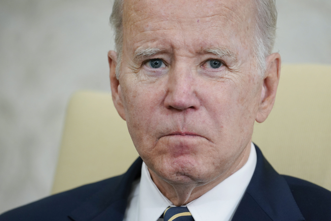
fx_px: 3172
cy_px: 110
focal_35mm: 345
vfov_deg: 4.0
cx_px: 166
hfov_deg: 6.0
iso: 2500
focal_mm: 345
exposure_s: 1/125
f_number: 5.6
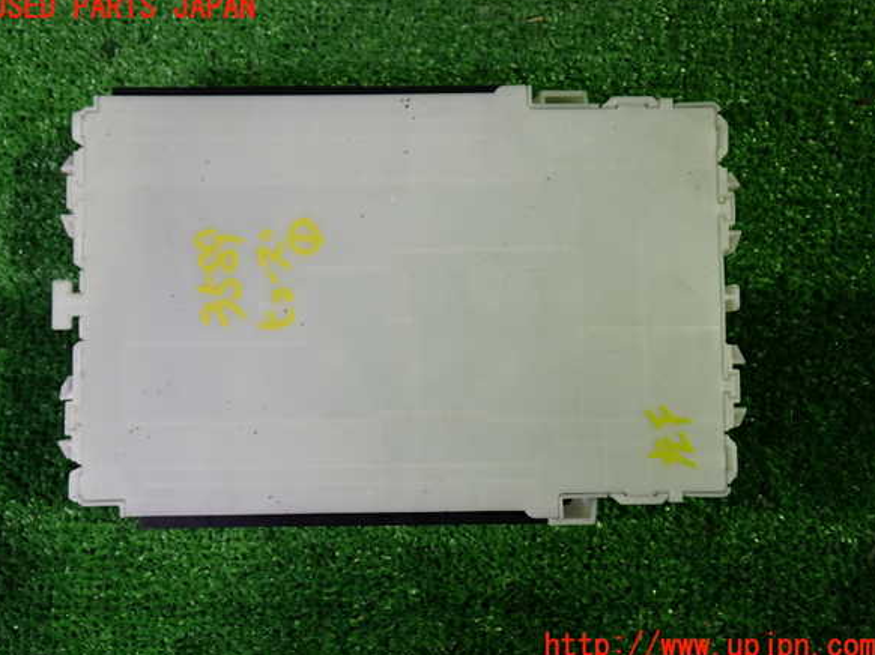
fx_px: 834
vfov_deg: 42.9
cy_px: 328
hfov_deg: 55.4
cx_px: 433
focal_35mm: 33
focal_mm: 5.79
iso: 200
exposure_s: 1/30
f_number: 2.4
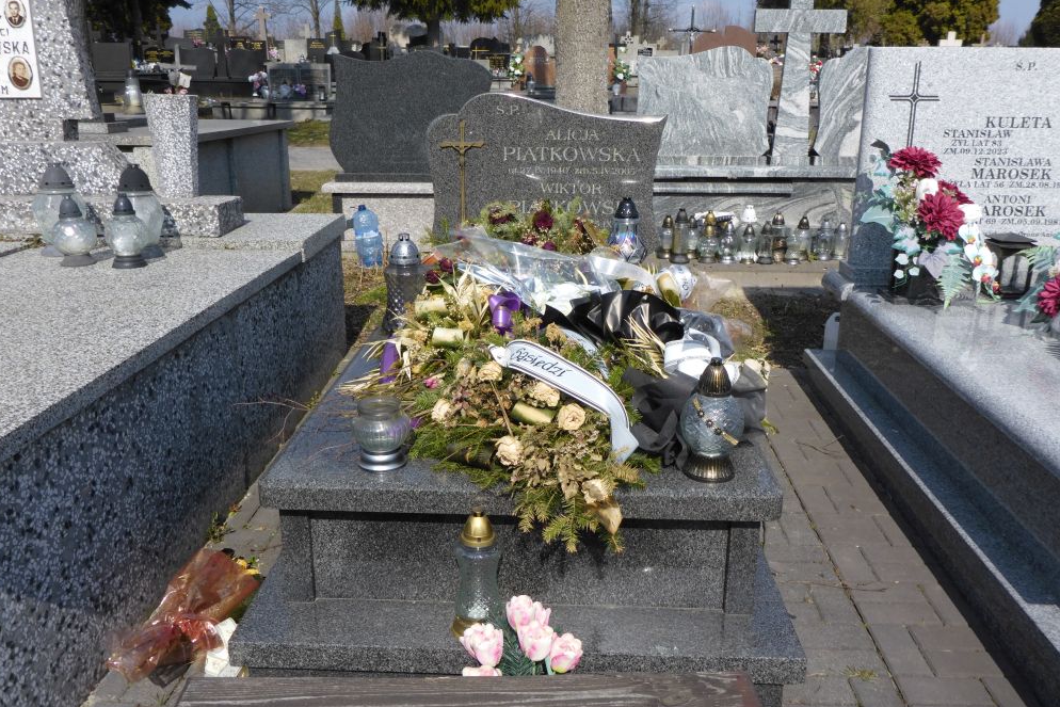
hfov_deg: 61.9
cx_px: 532
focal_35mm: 30
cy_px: 341
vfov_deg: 43.6
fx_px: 883
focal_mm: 4.9
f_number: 3.3
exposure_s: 1/1000
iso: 80
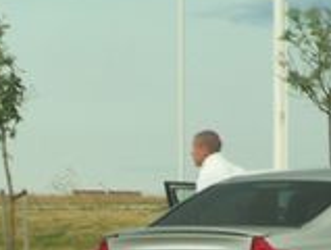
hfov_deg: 2.6
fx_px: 7274
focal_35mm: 759
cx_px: -65
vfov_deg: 2.0
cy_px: 336
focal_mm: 31.3
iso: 80
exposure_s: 1/200
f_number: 3.2
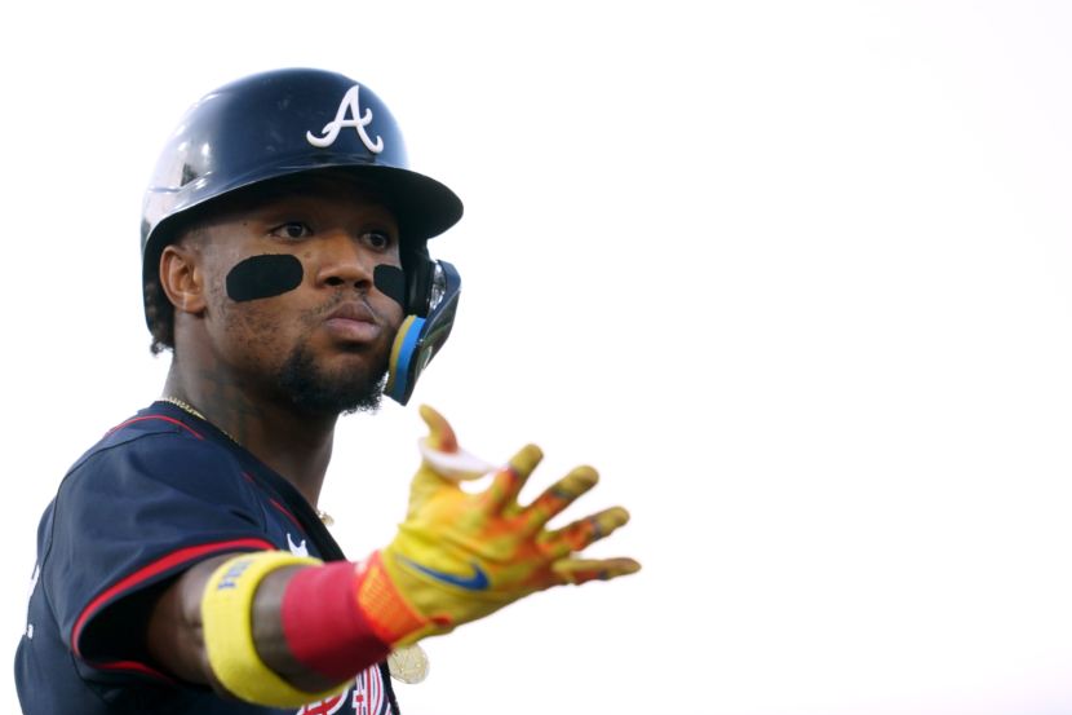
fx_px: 16939
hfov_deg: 3.6
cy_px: 495
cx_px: 319
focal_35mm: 569
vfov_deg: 2.4
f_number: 2.8
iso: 1250
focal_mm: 400
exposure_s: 1/2000
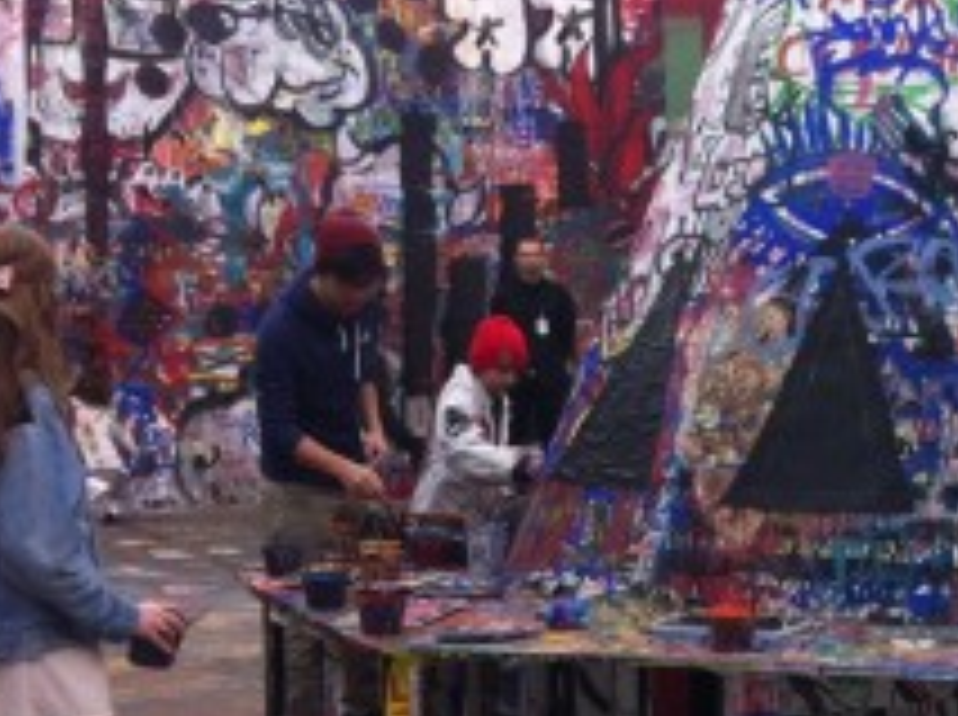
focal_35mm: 84
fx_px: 2321
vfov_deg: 17.5
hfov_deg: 22.6
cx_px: 902
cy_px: 403
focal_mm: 3.85
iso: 125
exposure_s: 1/15
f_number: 2.8
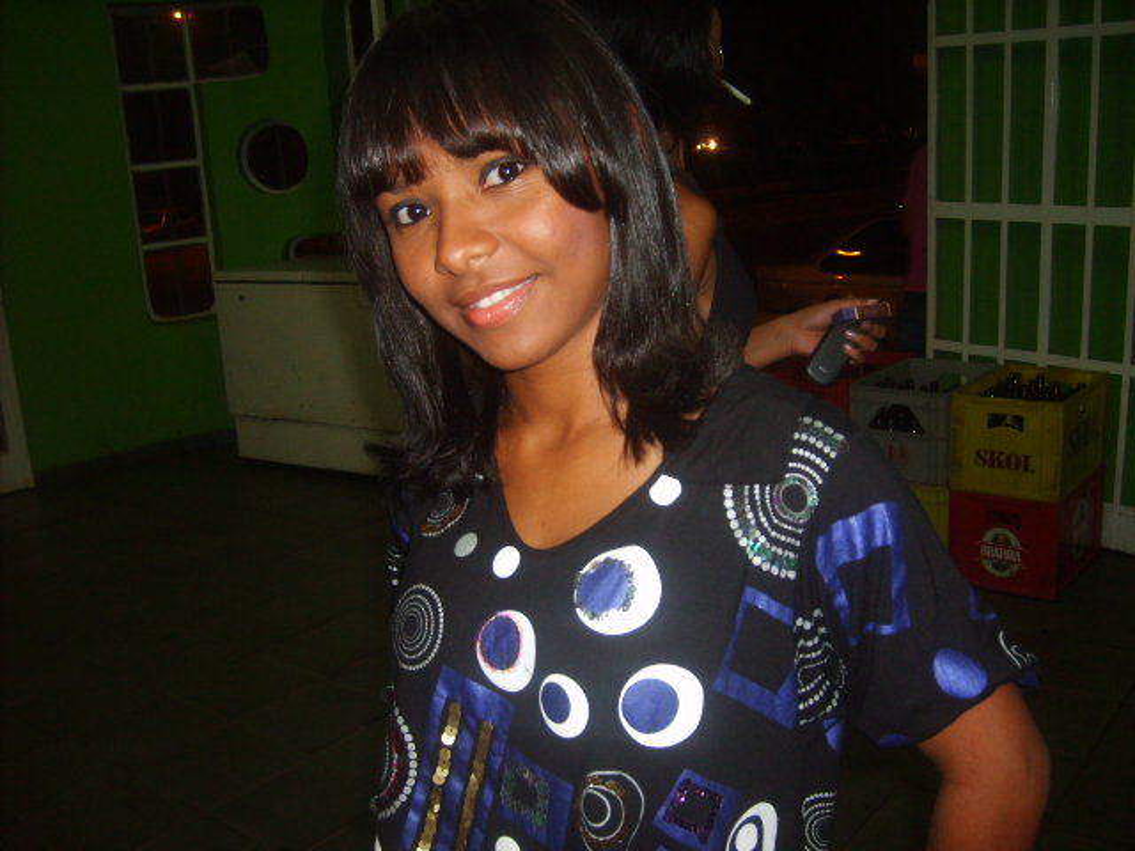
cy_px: 426
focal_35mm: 35
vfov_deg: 40.7
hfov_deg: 52.6
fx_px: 1148
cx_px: 568
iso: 100
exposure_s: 1/45
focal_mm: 5.8
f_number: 2.8
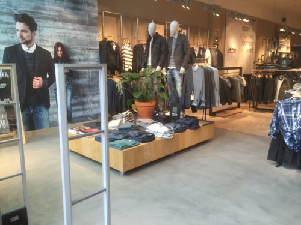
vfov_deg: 48.2
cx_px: 150
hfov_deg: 61.7
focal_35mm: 29
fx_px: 252
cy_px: 112
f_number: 2.2
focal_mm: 4.15
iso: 40
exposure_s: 1/60
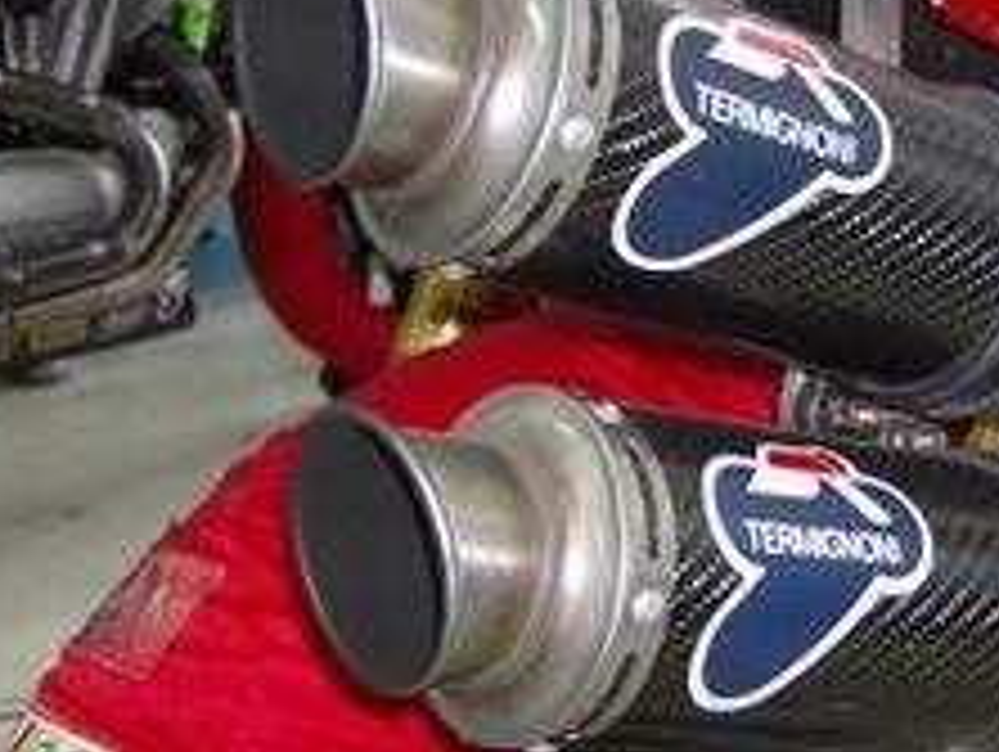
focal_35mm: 73
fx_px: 2109
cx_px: 882
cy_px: 149
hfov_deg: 25.9
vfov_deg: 20.0
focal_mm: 6
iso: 200
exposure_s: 1/60
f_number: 2.8
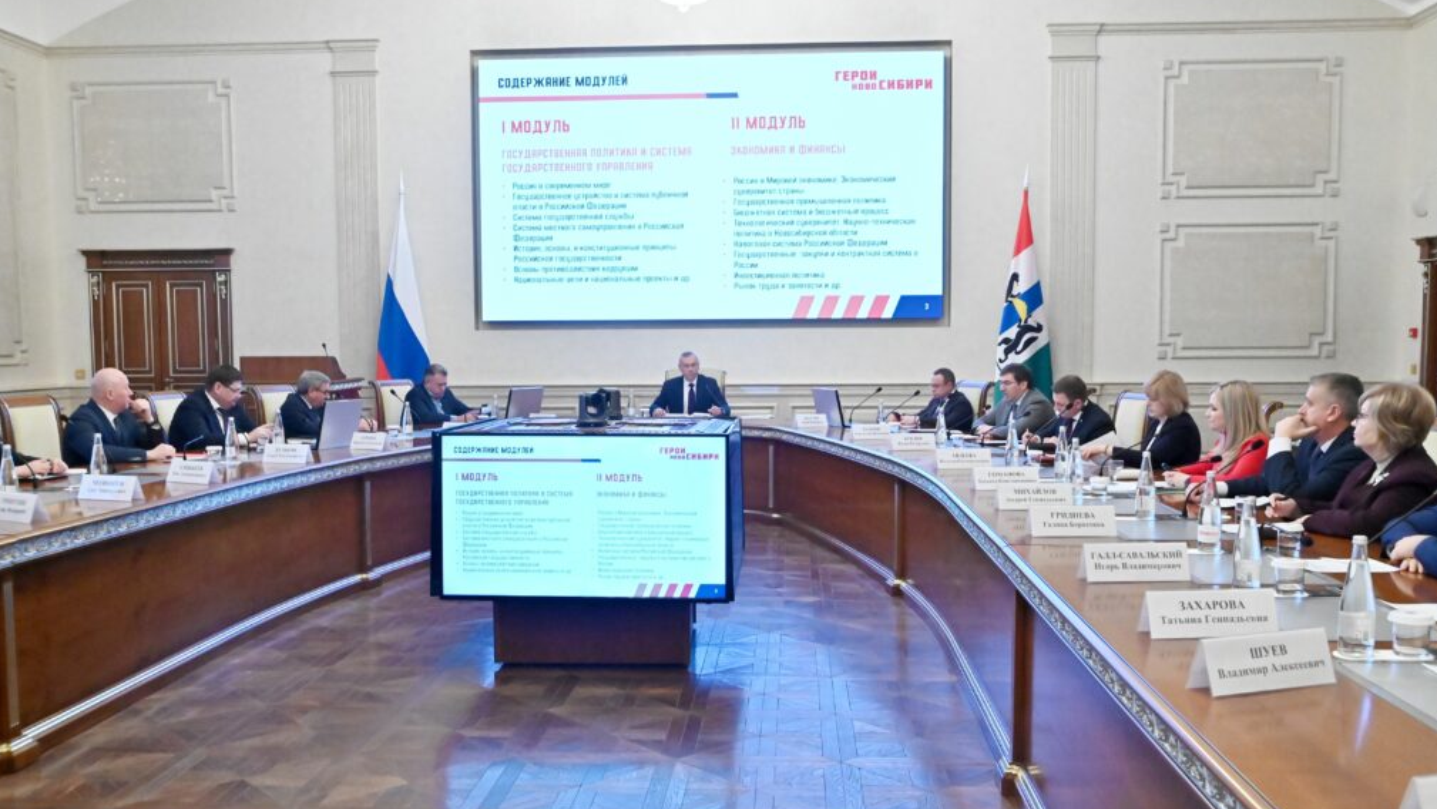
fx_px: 1296
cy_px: 422
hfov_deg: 58.0
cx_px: 718
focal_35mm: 34
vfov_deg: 34.7
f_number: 11
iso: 6400
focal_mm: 32
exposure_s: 1/160
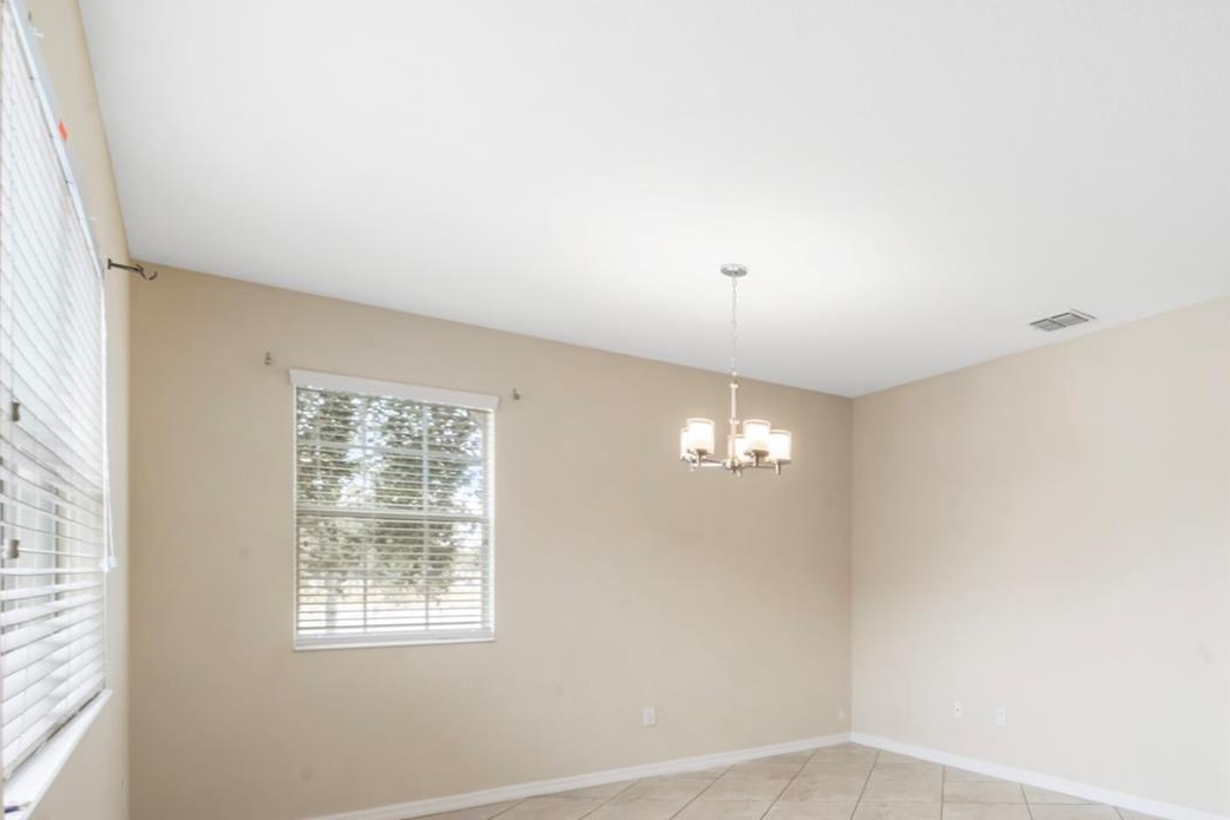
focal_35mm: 23
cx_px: 913
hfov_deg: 71.3
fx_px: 786
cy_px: 580
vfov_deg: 53.4
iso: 320
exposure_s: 1/1.67
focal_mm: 10
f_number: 22
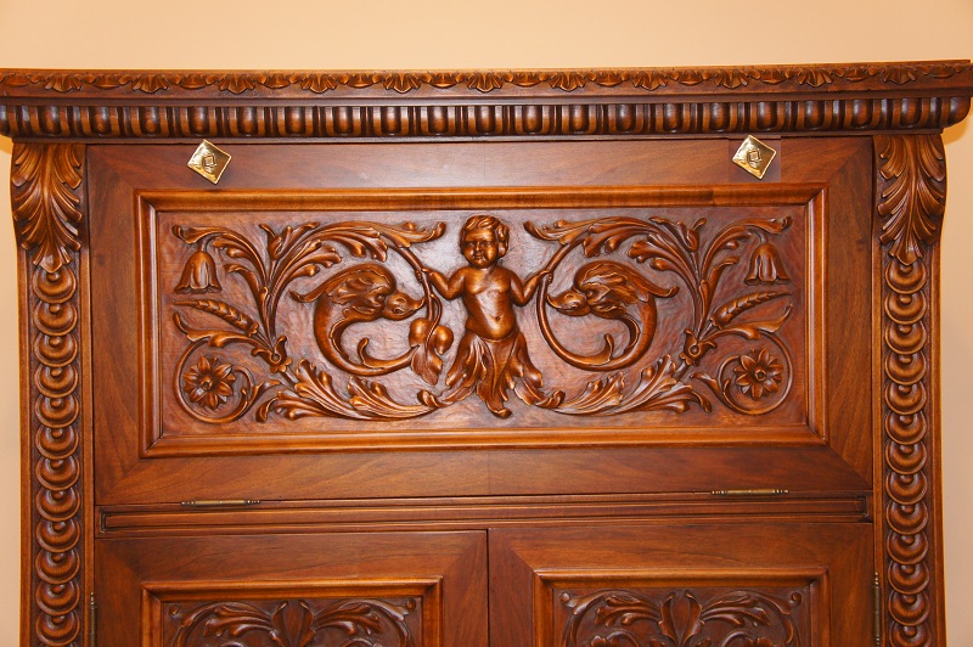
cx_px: 486
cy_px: 324
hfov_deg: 42.4
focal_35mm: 46
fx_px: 1256
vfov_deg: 28.9
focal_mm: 31
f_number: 4.5
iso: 1250
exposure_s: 1/50
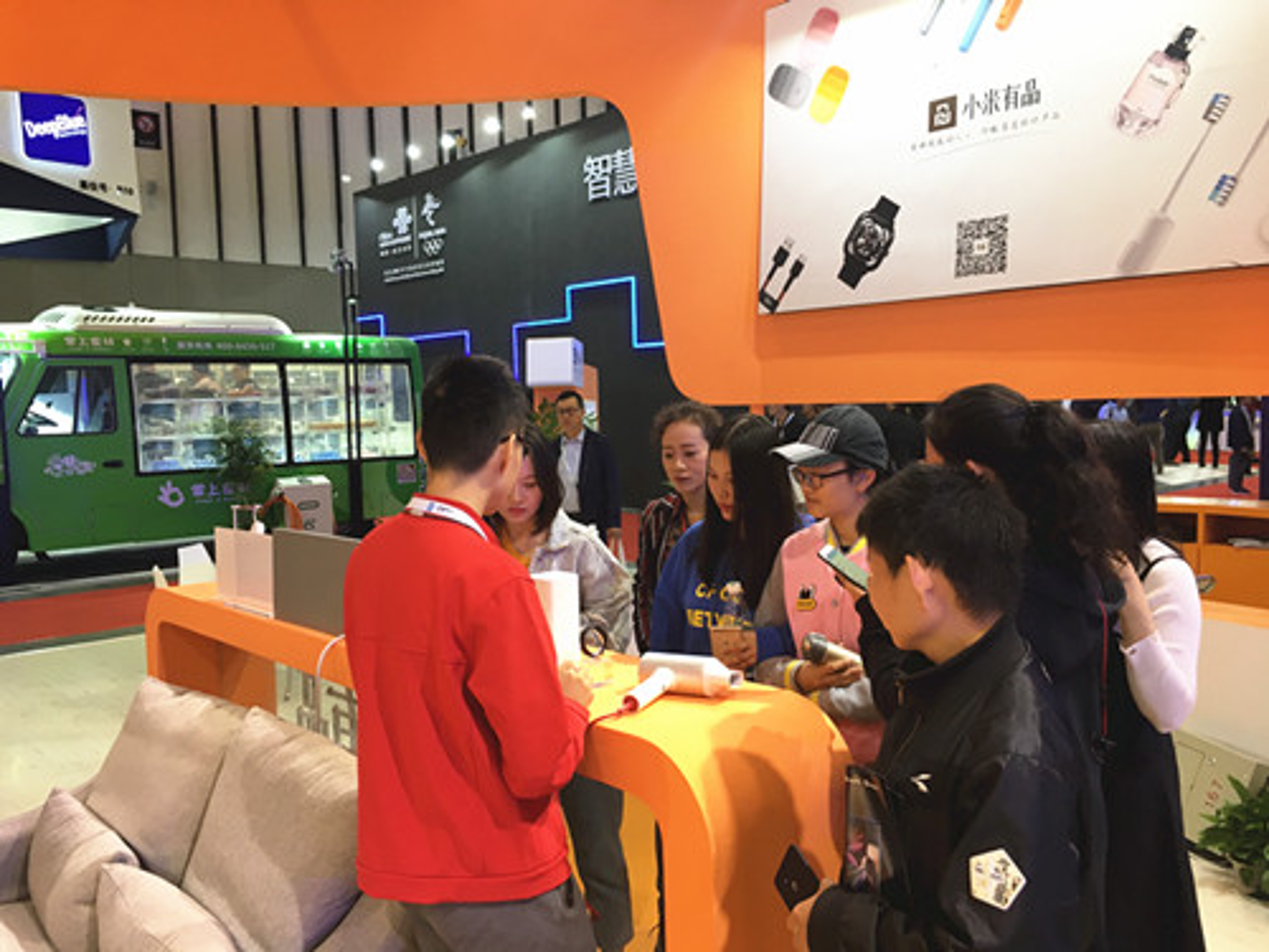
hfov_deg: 61.7
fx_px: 1063
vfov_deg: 48.2
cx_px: 634
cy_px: 476
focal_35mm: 29
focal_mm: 4.15
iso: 40
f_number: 2.2
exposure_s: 1/33
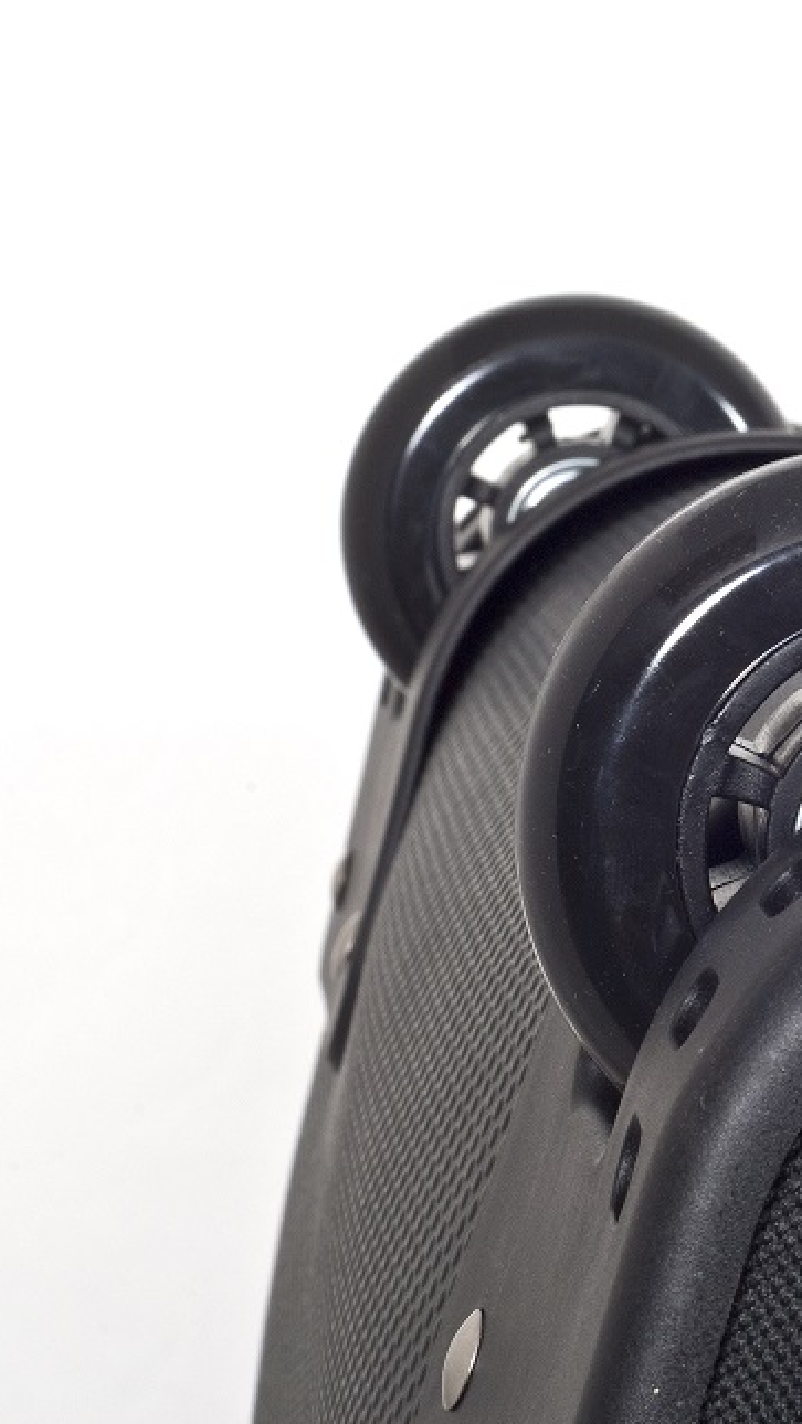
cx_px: 895
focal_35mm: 118
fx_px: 4459
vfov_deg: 18.2
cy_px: 713
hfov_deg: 10.2
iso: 100
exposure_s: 1/160
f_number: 16
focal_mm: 50
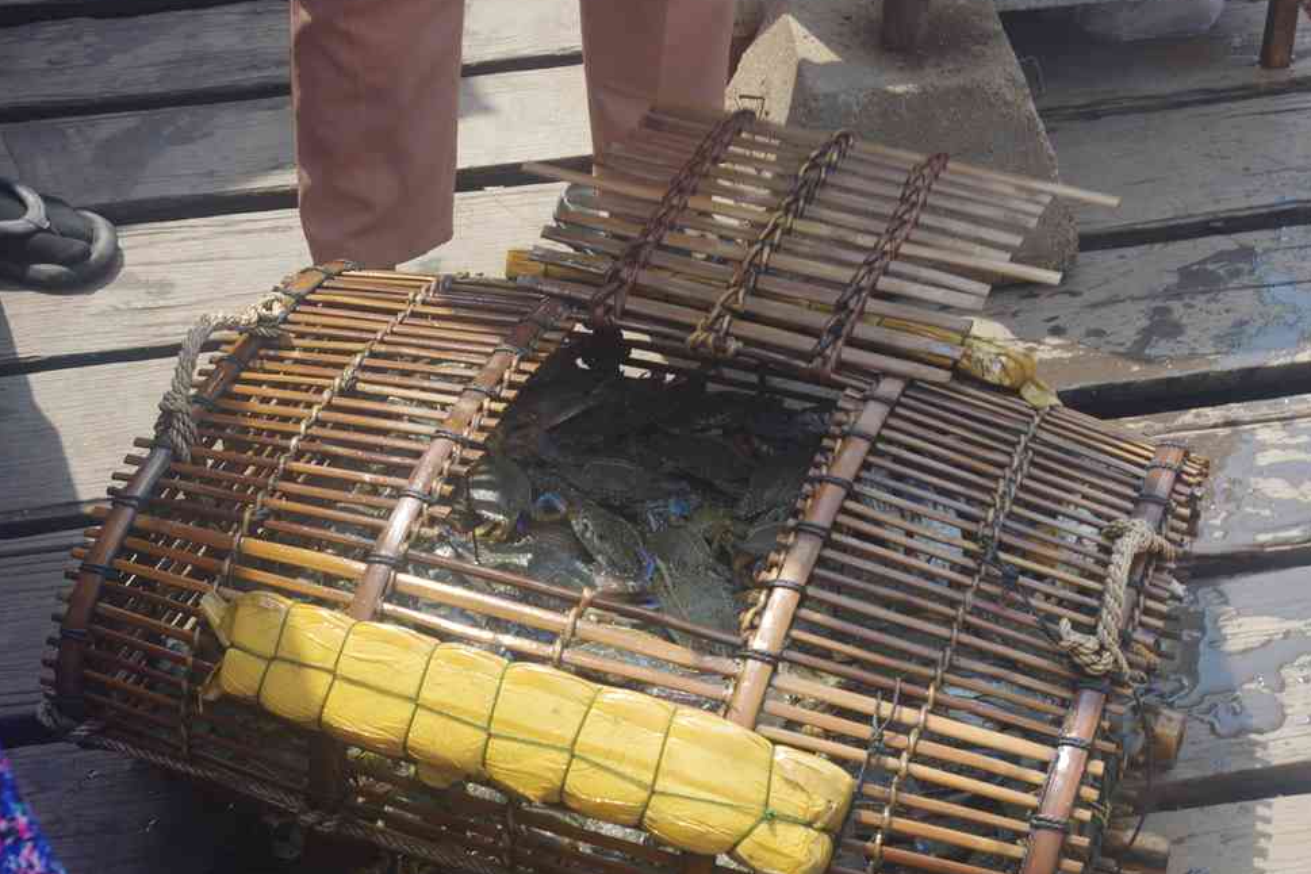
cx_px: 651
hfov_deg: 30.3
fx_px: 2422
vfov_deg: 20.5
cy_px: 430
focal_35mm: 67
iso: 200
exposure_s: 1/80
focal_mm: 43
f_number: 10
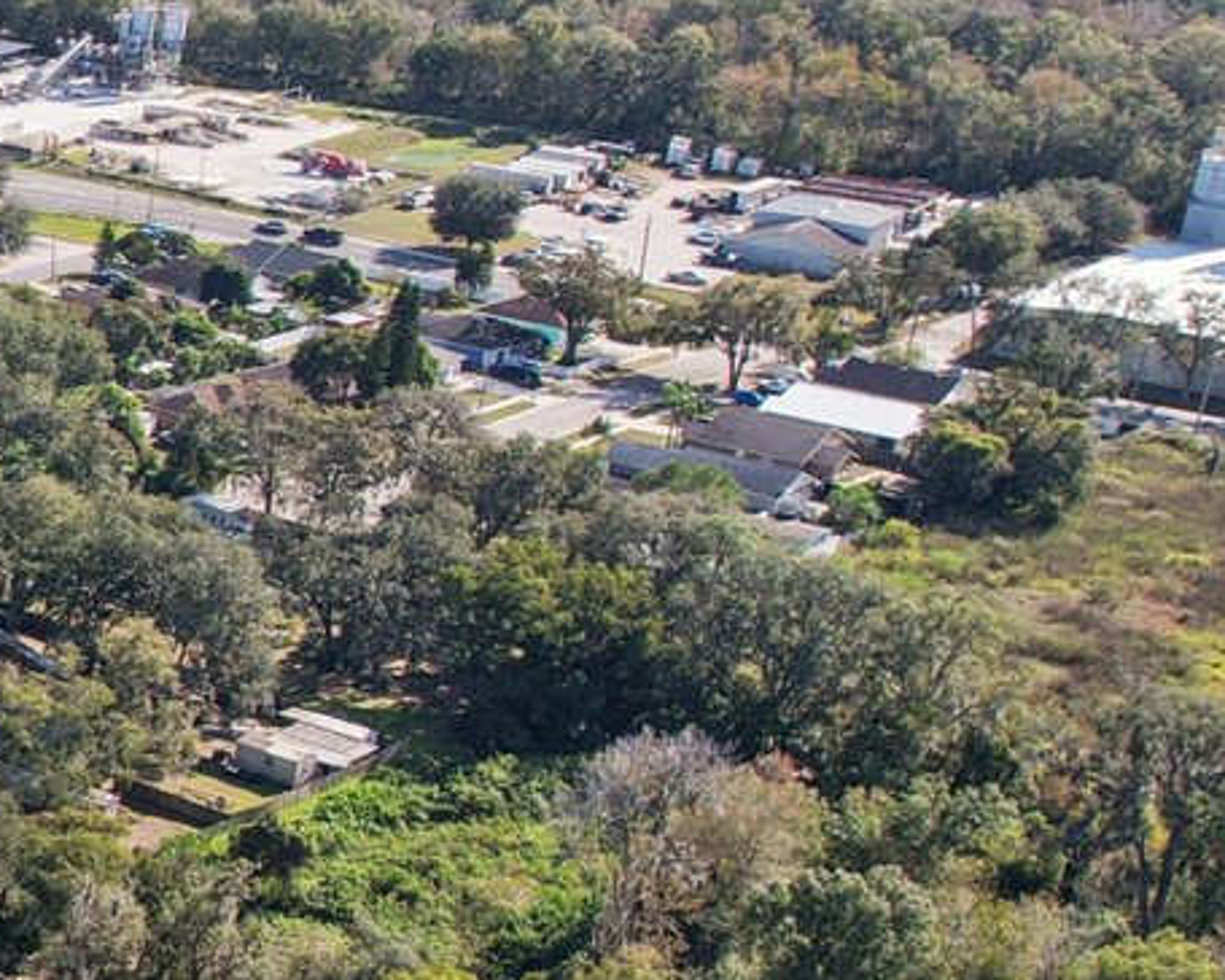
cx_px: -1311
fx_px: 3372
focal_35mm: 93
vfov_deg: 16.5
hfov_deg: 15.7
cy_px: 672
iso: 140
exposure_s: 1/2000
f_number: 2.8
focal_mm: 8.4
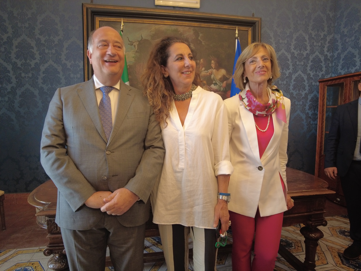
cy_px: 136
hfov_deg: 81.7
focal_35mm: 20
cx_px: 180
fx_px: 209
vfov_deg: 66.0
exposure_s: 1/12.5
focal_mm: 4.4
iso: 200
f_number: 1.8
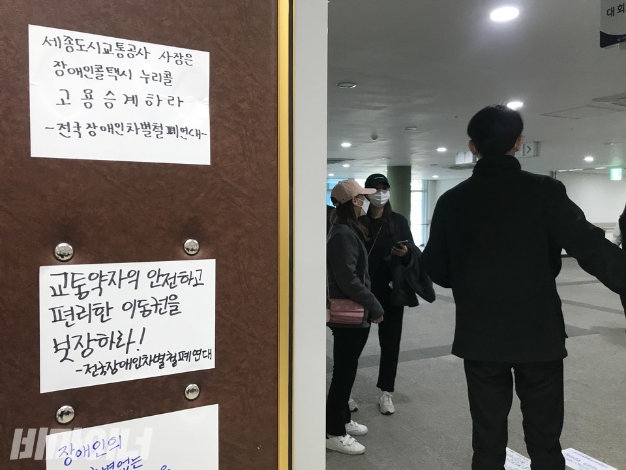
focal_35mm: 28
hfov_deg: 63.4
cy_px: 235
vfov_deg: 49.7
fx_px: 506
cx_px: 313
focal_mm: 3.99
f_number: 1.8
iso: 32
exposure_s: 1/30
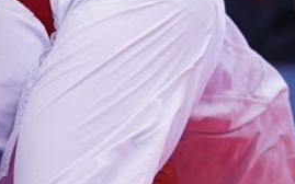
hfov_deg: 1.5
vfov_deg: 1.0
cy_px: -244
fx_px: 10956
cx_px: -236
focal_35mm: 1363
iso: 1000
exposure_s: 1/1000
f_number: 2.8
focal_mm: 200
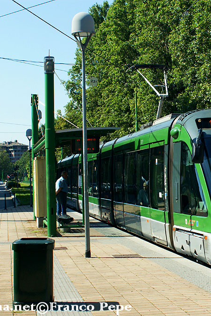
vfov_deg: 29.6
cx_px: 180
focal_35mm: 68
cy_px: 159
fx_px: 597
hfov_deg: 19.7
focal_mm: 30
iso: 200
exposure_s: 1/500
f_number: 6.3
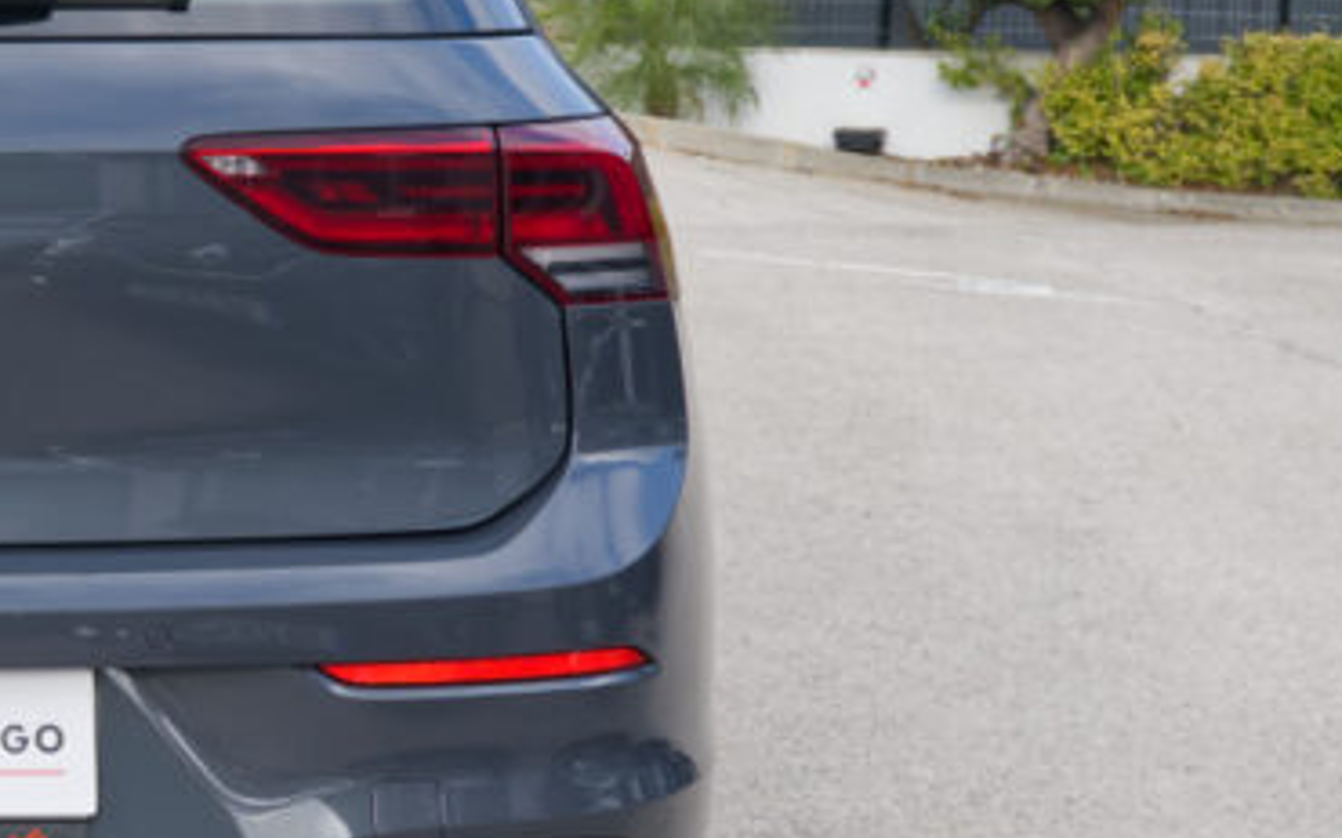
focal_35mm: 96
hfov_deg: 20.4
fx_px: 3510
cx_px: -232
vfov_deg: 13.6
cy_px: 379
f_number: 8
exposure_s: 1/125
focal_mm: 22.8
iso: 160
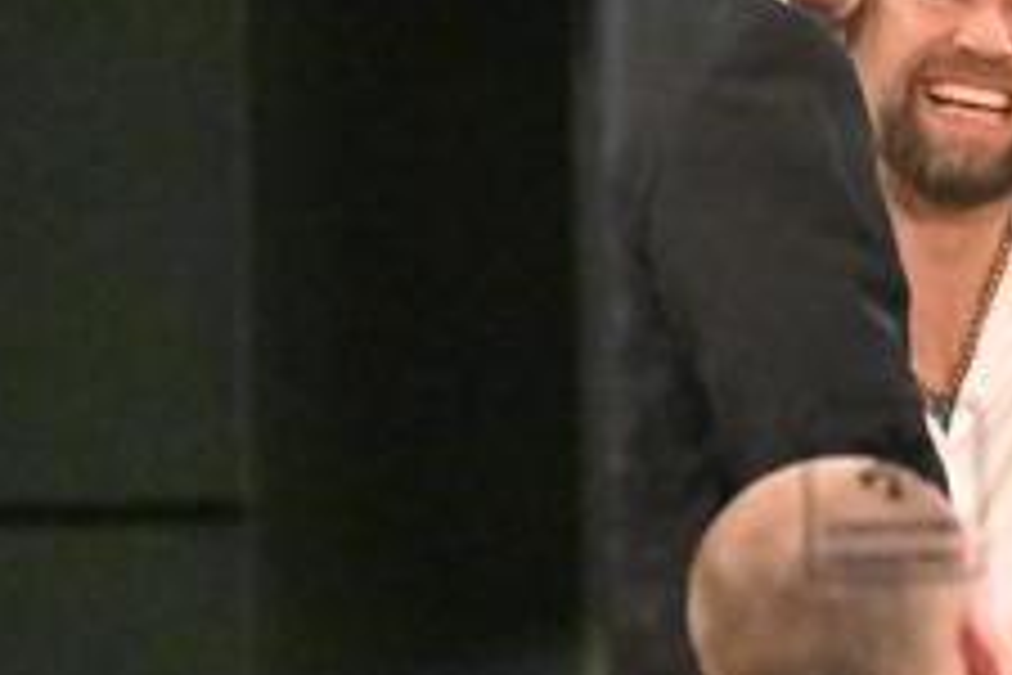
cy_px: 590
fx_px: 25804
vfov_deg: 1.5
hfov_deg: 2.2
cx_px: 1246
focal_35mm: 918
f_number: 2.8
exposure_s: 1/200
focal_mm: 200
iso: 20000
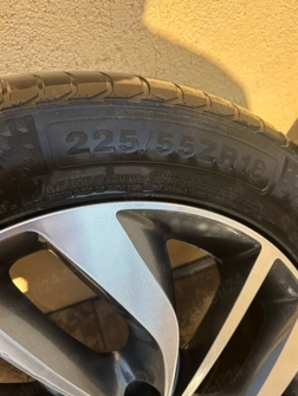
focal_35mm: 31
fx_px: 355
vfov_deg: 58.2
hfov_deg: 45.5
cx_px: 157
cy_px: 212
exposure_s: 1/1178
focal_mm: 5.96
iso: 50
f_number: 1.6
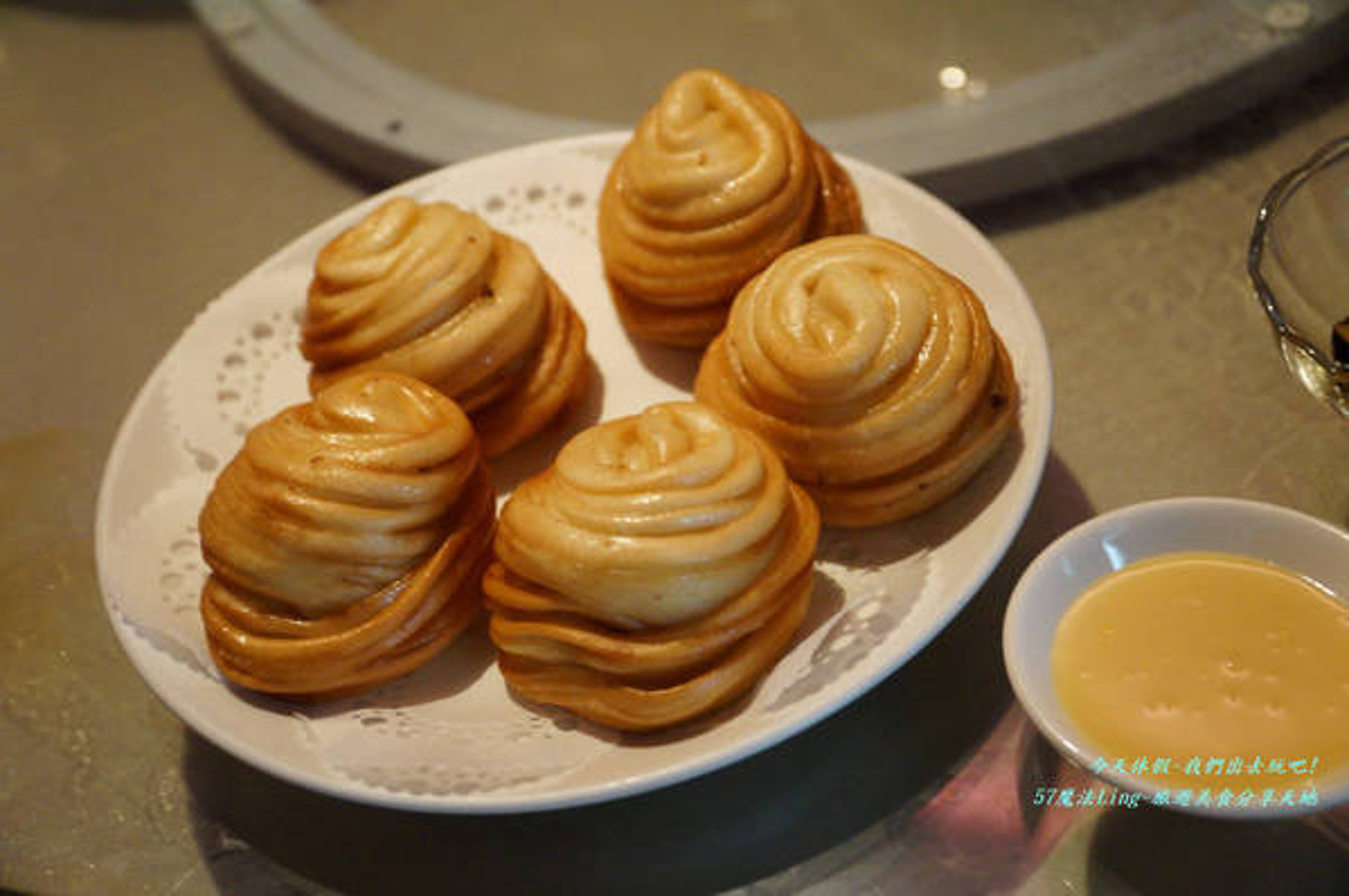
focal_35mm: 50
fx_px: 1853
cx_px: 674
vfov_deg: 27.2
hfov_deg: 40.0
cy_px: 448
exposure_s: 1/60
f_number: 4
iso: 3200
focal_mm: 33
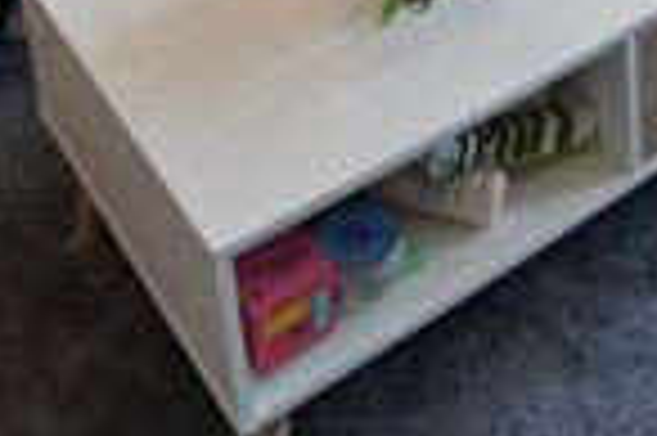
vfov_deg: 14.1
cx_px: 734
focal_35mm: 72
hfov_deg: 25.9
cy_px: -560
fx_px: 1313
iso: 400
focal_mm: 10
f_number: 3.5
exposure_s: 1/15
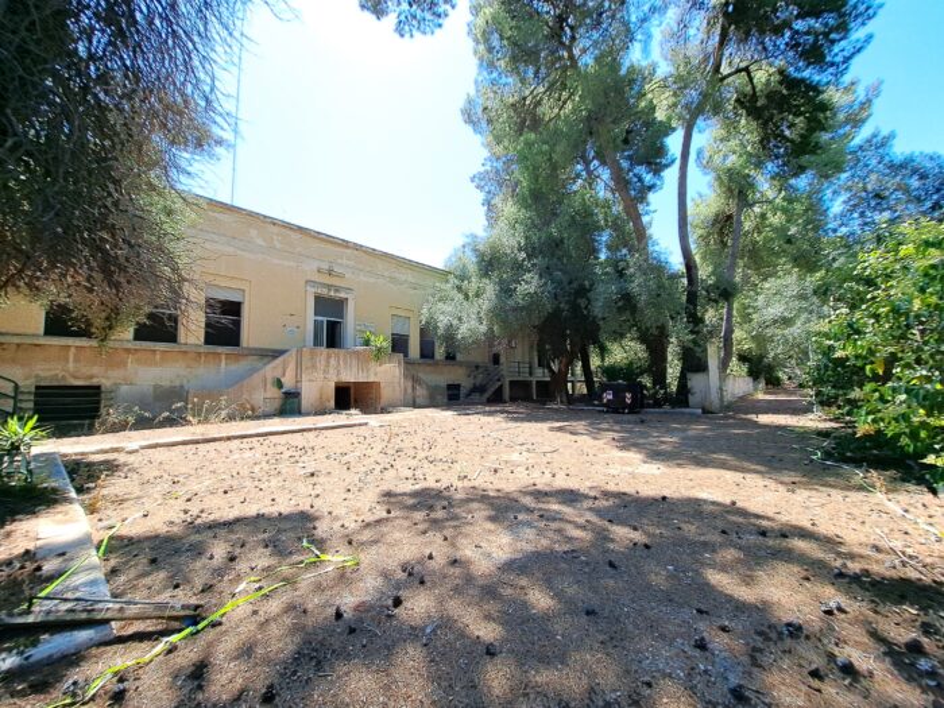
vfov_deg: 89.9
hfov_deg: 106.2
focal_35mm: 13
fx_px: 355
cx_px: 472
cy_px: 354
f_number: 2.2
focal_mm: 1.74
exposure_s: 1/723
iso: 50
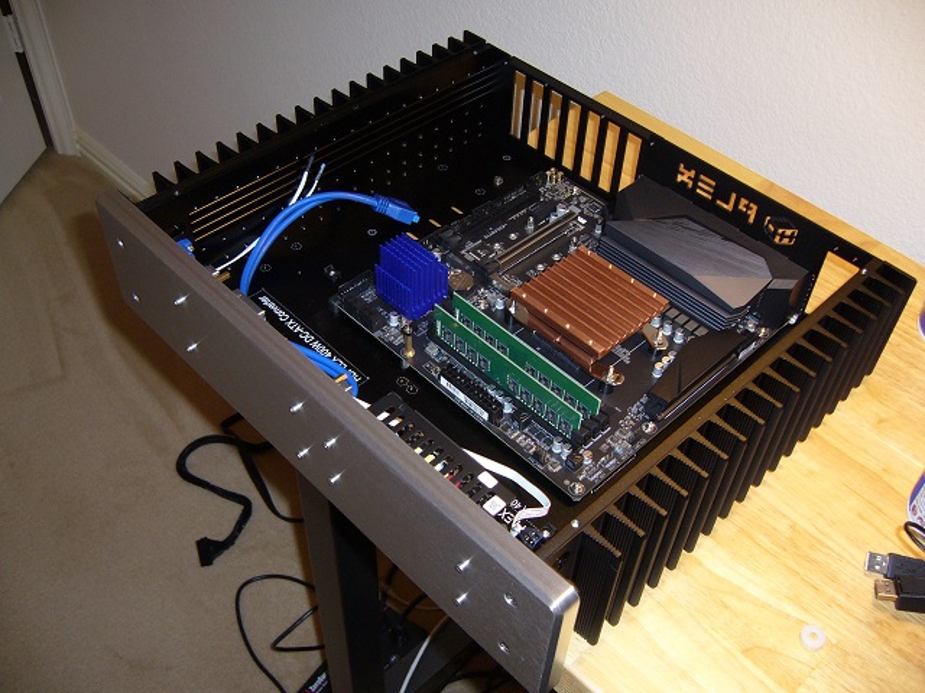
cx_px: 462
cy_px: 346
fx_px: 935
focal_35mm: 35
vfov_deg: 40.7
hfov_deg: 52.6
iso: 100
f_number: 2.8
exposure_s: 1/30
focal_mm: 5.8
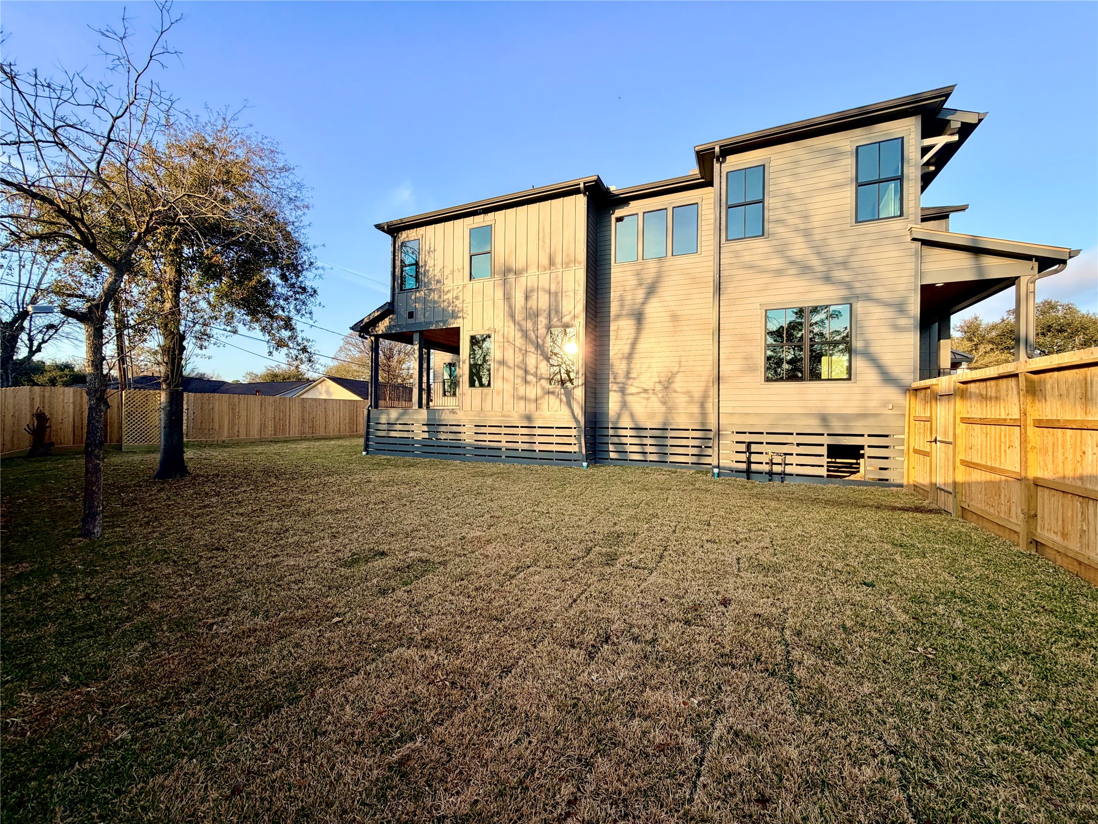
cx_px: 549
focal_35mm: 14
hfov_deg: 102.1
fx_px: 444
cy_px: 412
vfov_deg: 85.7
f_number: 2.2
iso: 40
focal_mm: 2.22
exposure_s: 1/502
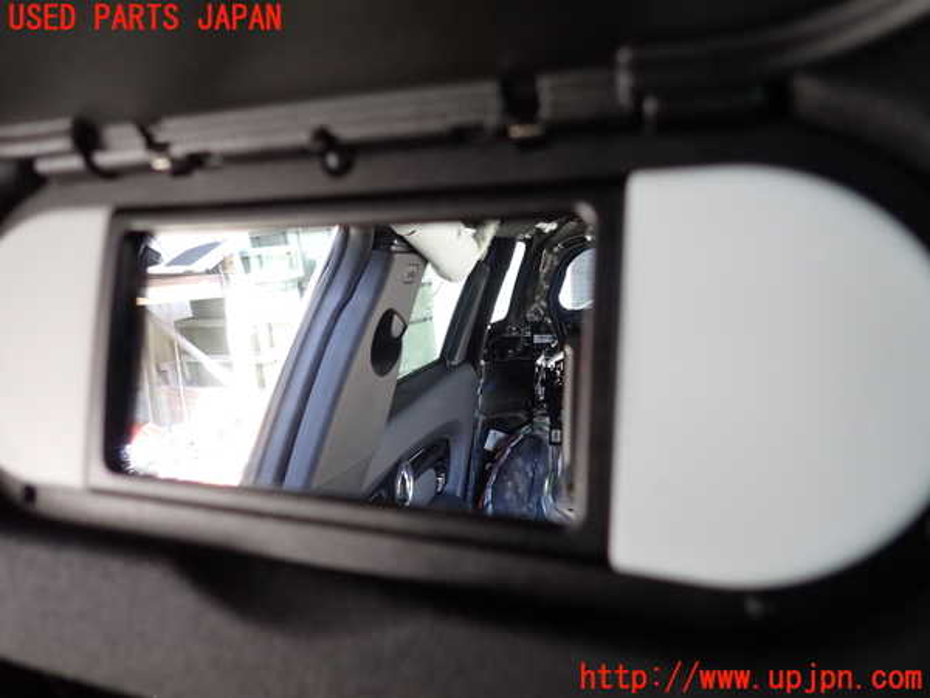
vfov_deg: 54.9
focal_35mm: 25
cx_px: 465
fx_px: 672
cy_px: 349
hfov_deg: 69.4
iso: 200
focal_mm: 4.5
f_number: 2
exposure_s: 1/60
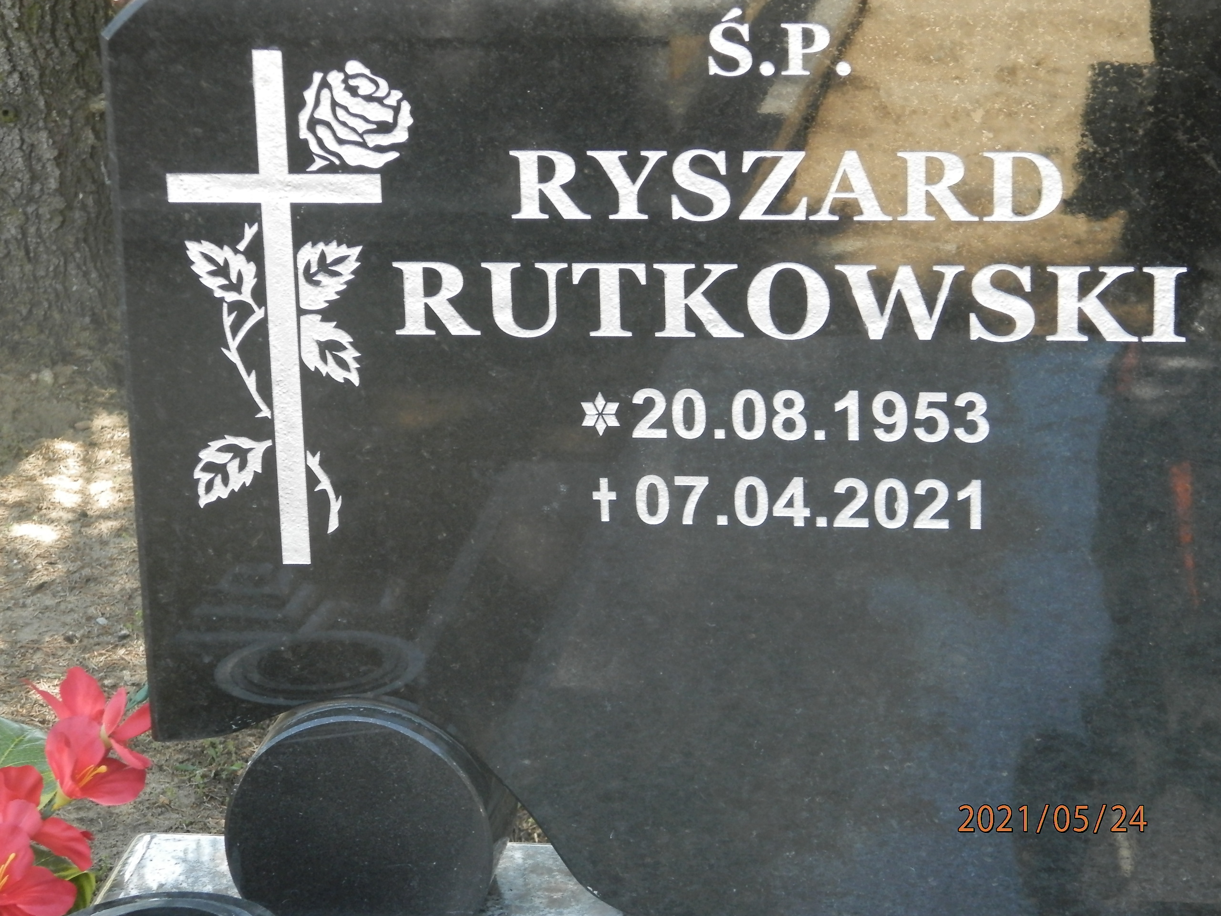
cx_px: 610
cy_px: 458
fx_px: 3739
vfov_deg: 14.0
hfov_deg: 18.5
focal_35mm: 106
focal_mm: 19
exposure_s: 1/80
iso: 200
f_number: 4.5
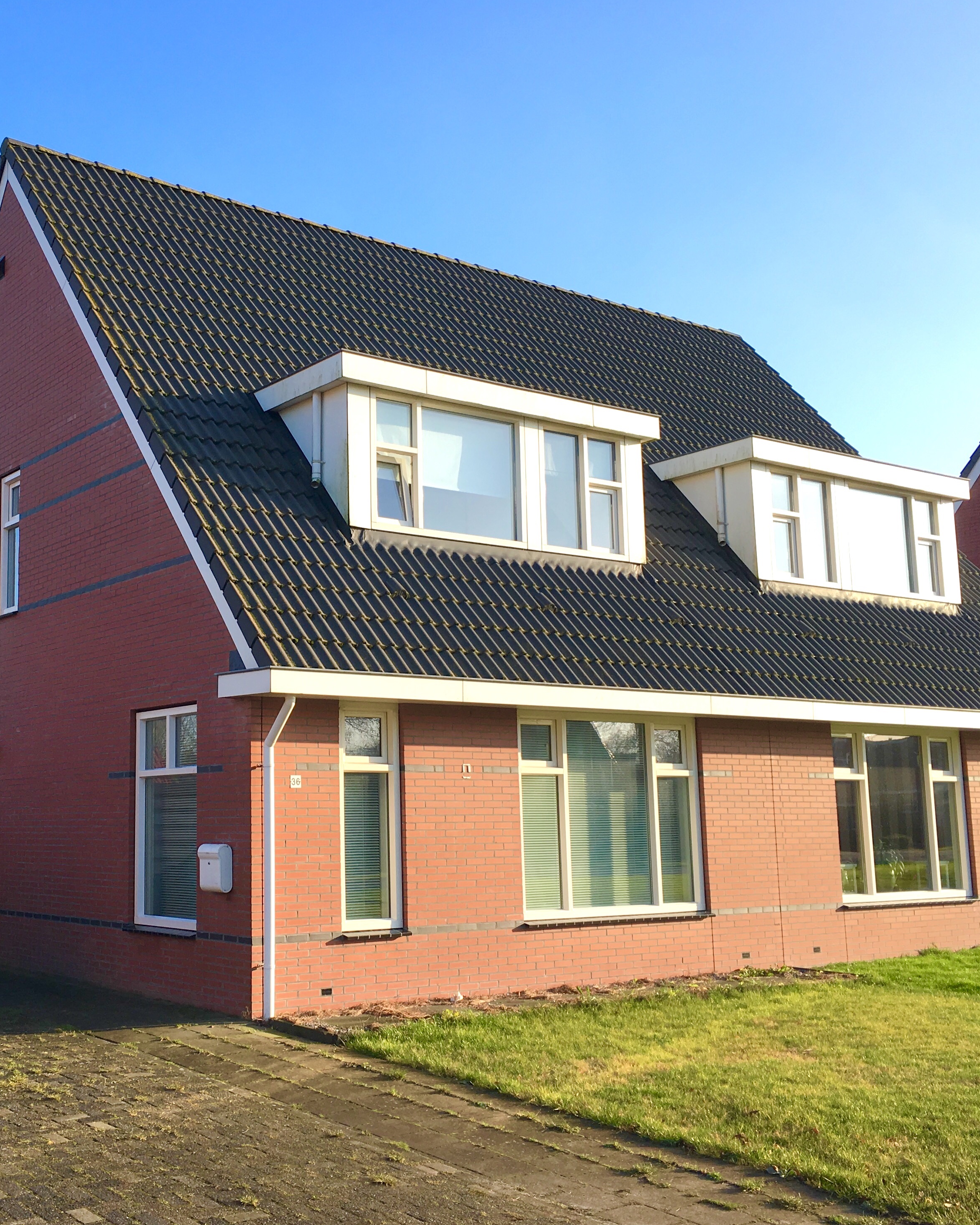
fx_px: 1414
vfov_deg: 46.8
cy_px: 609
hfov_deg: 37.7
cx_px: 307
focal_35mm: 39
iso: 25
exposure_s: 1/582
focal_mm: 4.15
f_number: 2.2
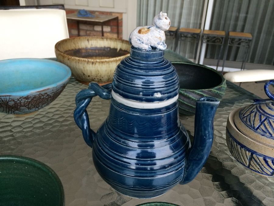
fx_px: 237
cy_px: 103
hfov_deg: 60.0
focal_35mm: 30
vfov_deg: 46.8
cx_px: 137
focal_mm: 4.12
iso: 64
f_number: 2.2
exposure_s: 1/30
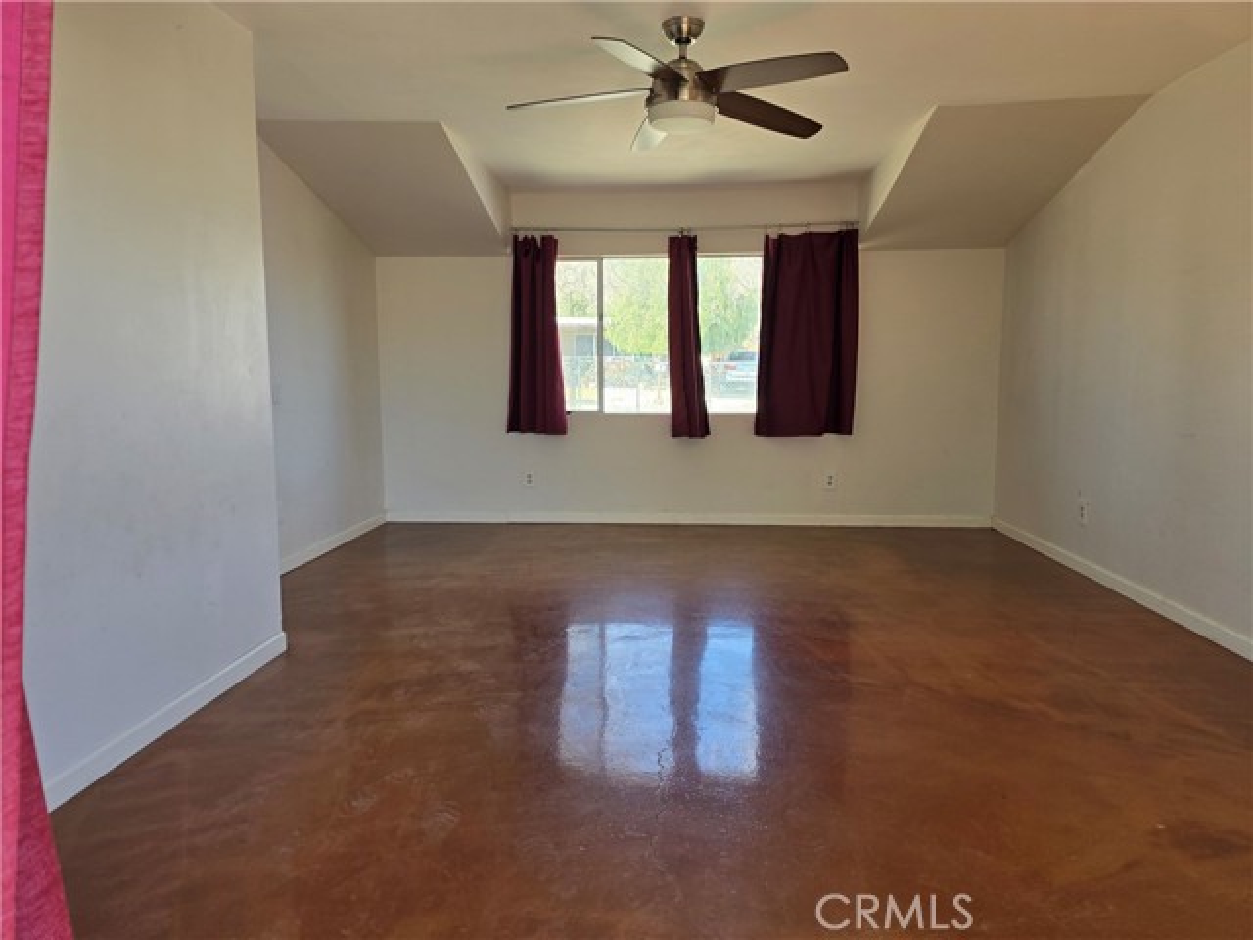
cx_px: 626
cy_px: 470
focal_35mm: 23
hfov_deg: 73.9
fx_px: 833
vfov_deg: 58.9
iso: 50
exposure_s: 1/180
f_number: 1.7
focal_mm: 6.3
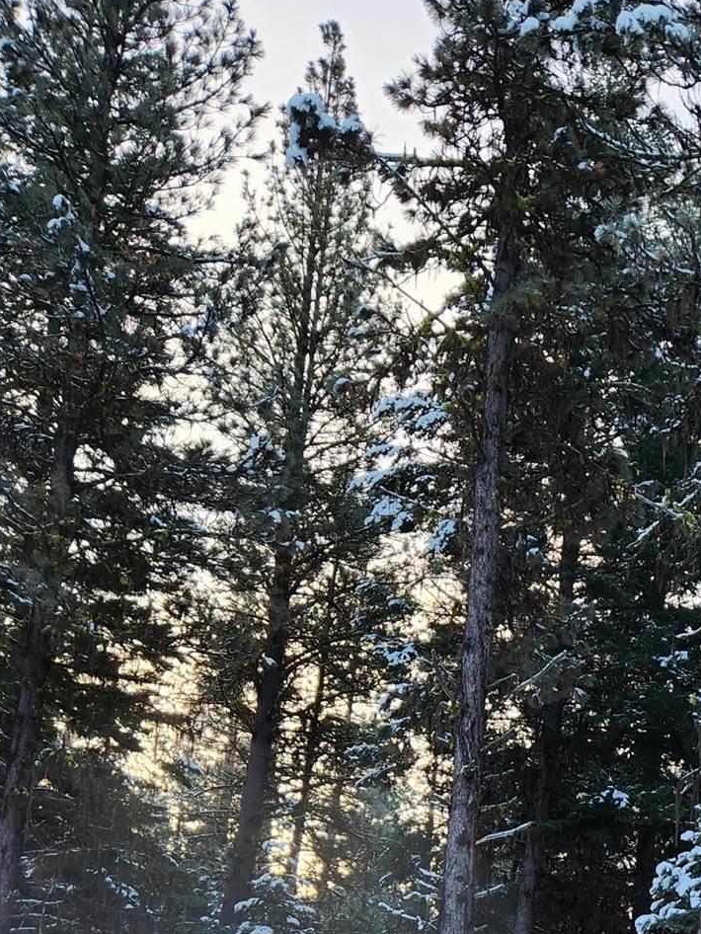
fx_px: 1511
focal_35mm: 56
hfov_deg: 24.6
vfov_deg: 31.2
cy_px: 984
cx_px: 745
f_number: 1.8
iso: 25
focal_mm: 5.4
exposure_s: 1/180
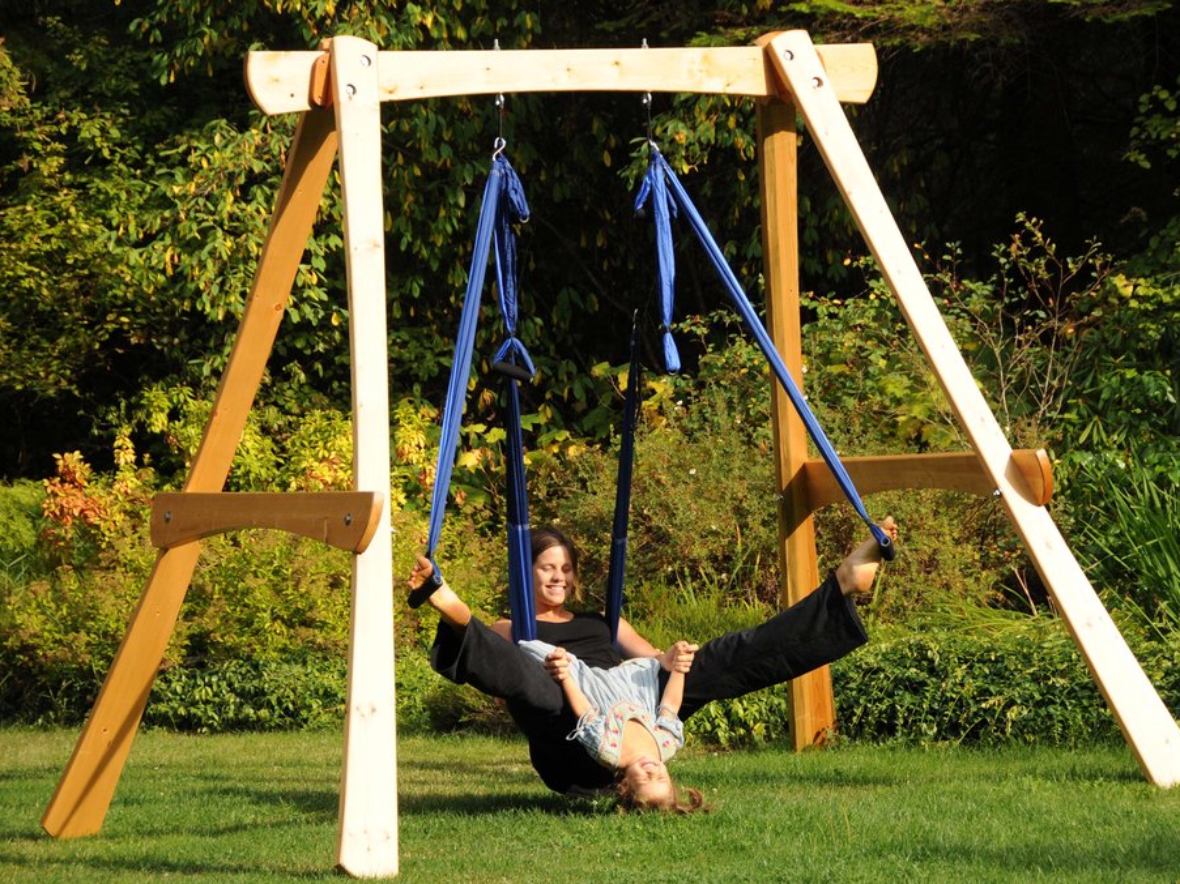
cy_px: 441
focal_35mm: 147
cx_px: 619
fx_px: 5010
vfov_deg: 10.1
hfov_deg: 13.4
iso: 400
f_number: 5.3
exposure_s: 1/800
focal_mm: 90
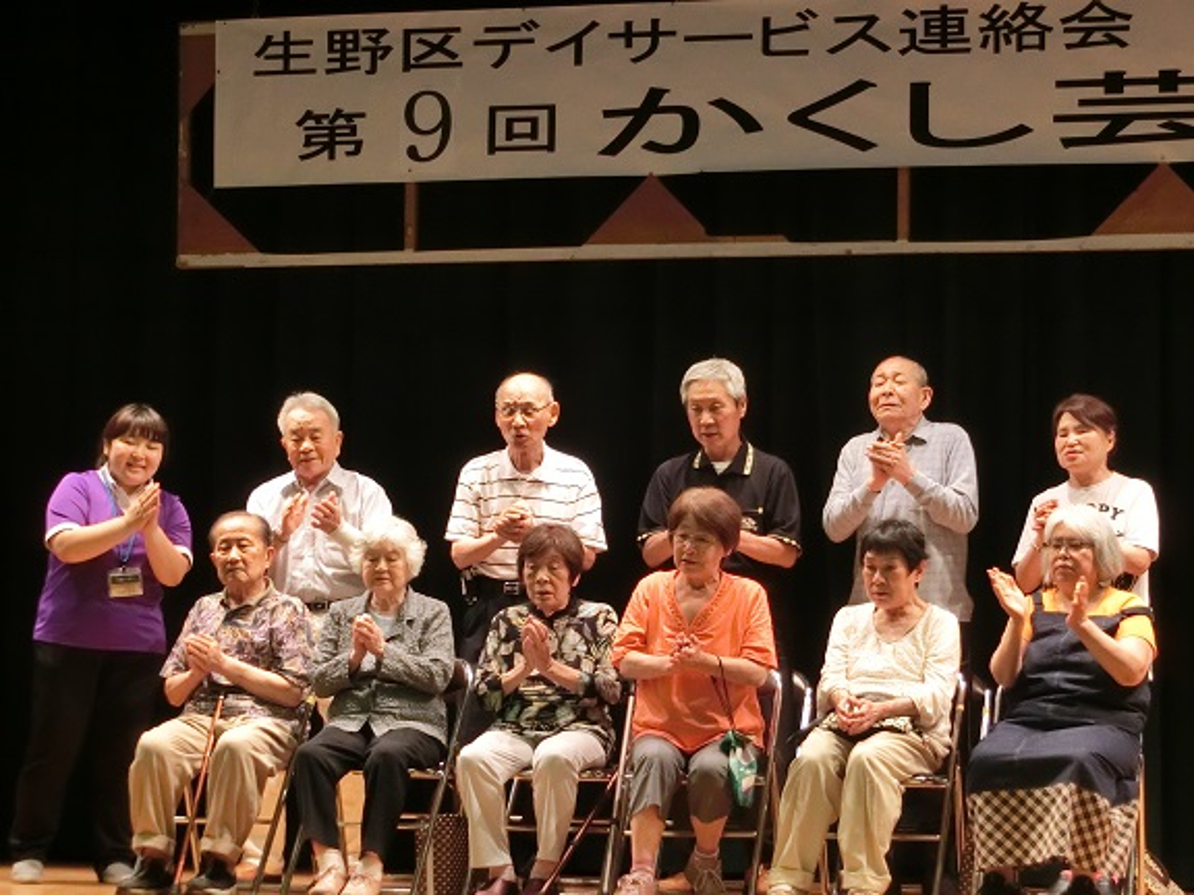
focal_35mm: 124
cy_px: 448
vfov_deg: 12.0
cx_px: 597
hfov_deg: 15.9
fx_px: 4277
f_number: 5.7
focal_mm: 22.1
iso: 800
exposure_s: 1/60
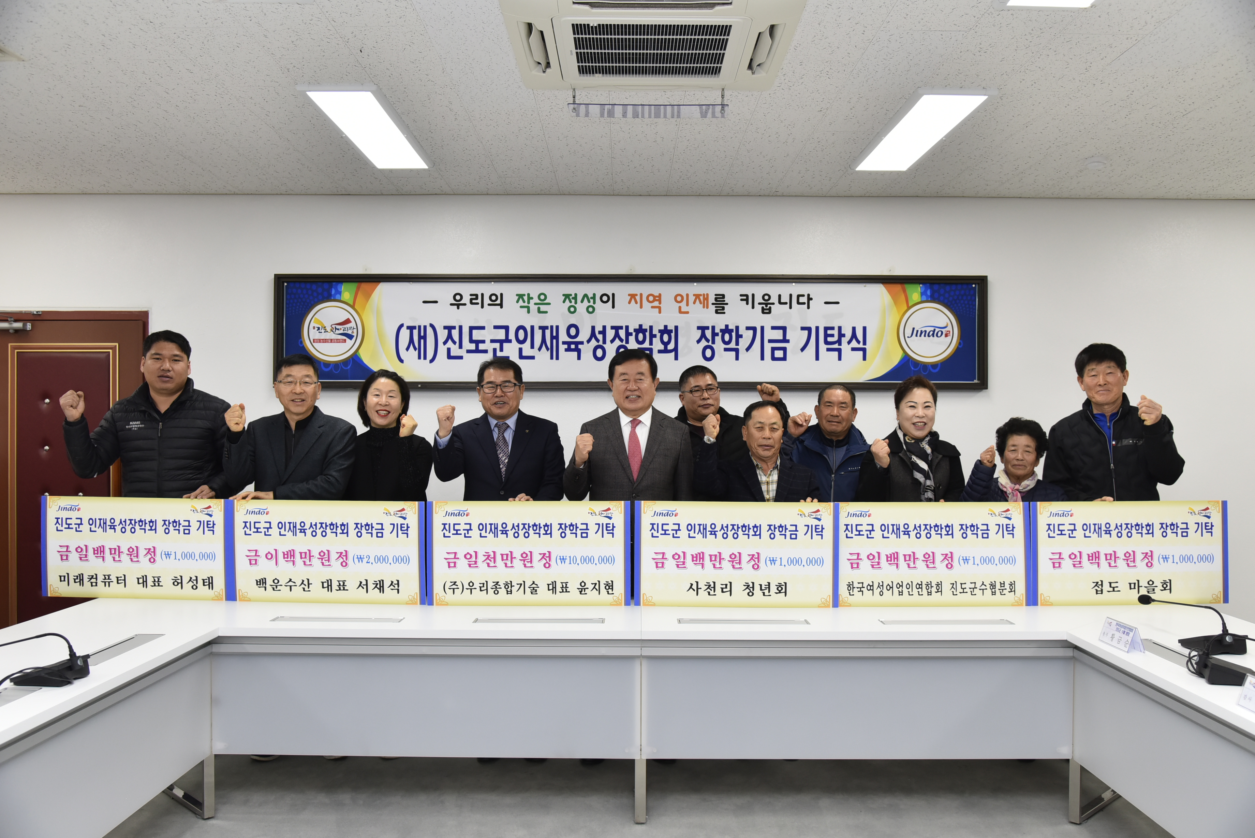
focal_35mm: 30
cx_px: 628
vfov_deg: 43.6
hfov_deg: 61.9
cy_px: 419
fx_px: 1046
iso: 800
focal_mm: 30
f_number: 5
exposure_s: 1/125
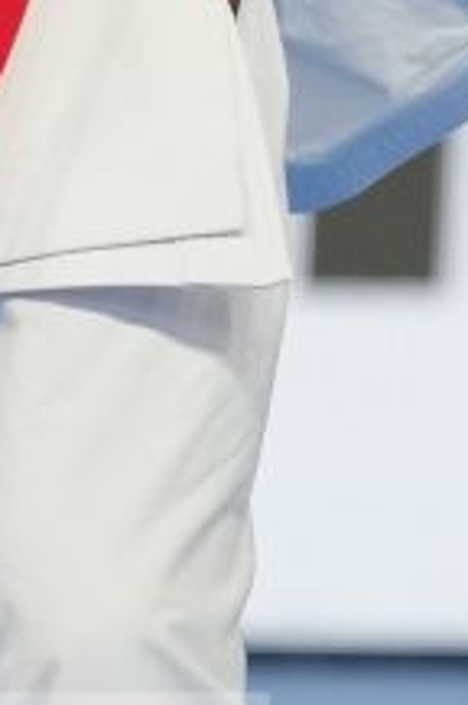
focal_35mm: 1362
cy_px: -166
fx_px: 26642
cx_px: -32
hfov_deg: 1.0
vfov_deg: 1.5
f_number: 2.8
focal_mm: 164
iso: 1000
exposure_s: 1/500
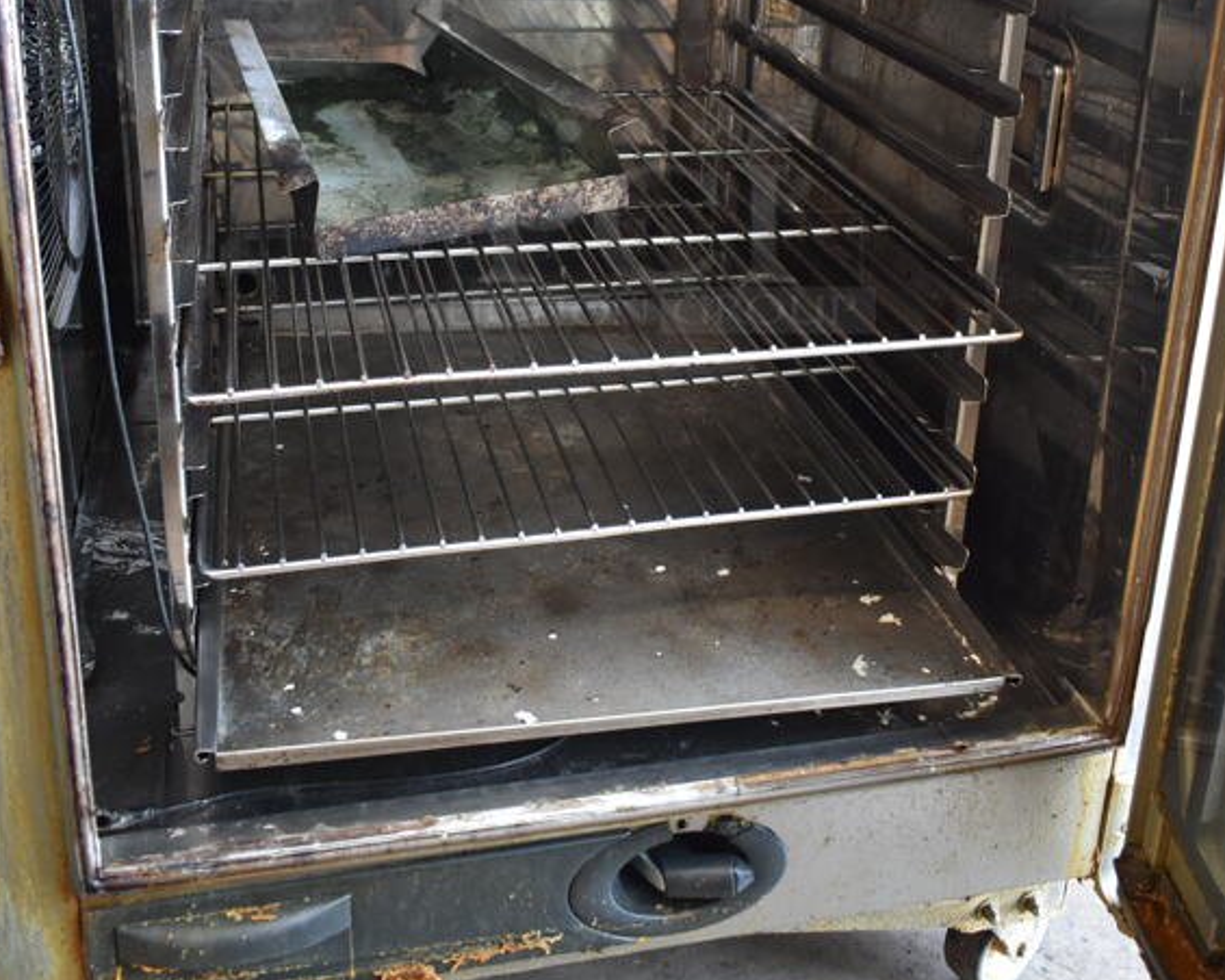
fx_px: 1486
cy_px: 220
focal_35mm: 41
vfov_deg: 35.5
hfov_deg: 44.8
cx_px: 635
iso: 800
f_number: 3.5
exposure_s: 1/30
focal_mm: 18
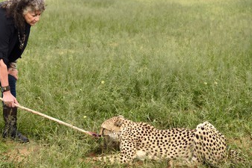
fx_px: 567
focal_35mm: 81
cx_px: 96
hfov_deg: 25.0
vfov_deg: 16.9
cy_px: 77
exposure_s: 1/640
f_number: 6.3
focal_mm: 65
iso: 500
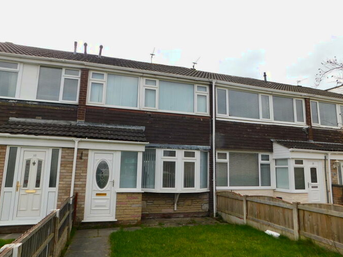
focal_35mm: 24
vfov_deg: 56.8
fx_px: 238
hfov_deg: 71.6
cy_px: 131
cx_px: 169
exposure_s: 1/800
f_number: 3
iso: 125
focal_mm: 4
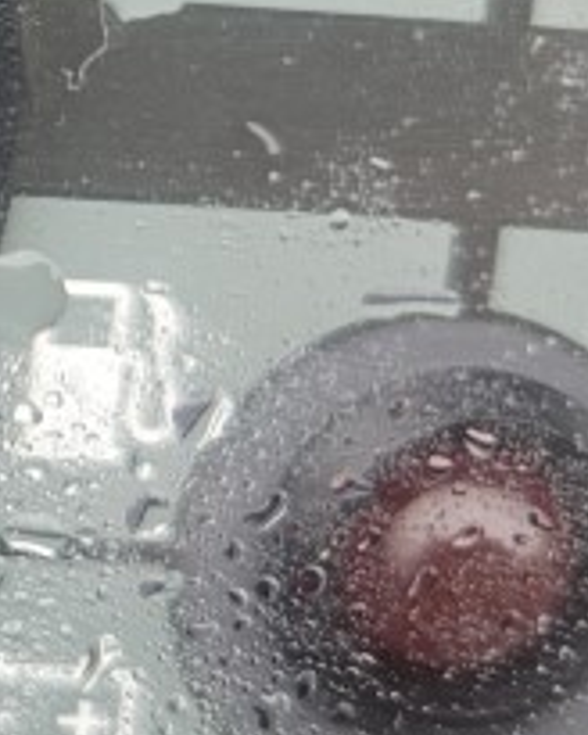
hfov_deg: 12.0
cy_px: 122
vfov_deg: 17.0
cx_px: -638
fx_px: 2436
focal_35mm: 112
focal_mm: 5.4
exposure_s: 1/129
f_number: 1.8
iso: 125
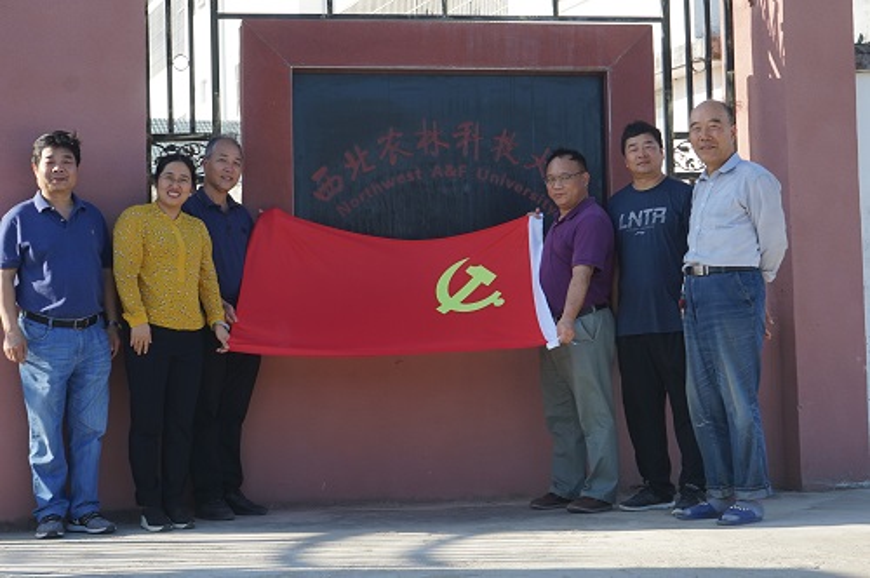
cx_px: 435
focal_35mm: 61
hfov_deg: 32.9
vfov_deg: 22.2
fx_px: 1472
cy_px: 289
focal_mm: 41
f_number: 7.1
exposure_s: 1/125
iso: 100
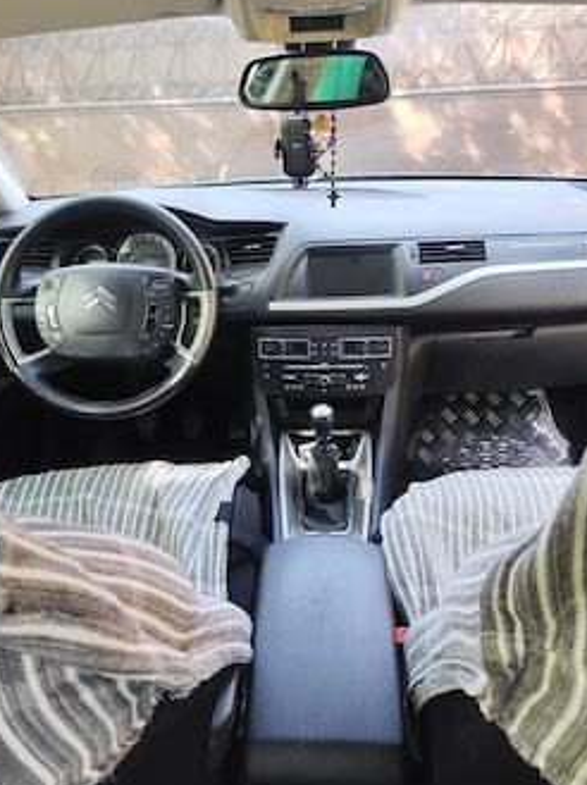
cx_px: 284
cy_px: 363
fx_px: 634
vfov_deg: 63.4
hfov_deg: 49.7
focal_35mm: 28
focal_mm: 6.19
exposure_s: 1/100
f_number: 1.65
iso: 250
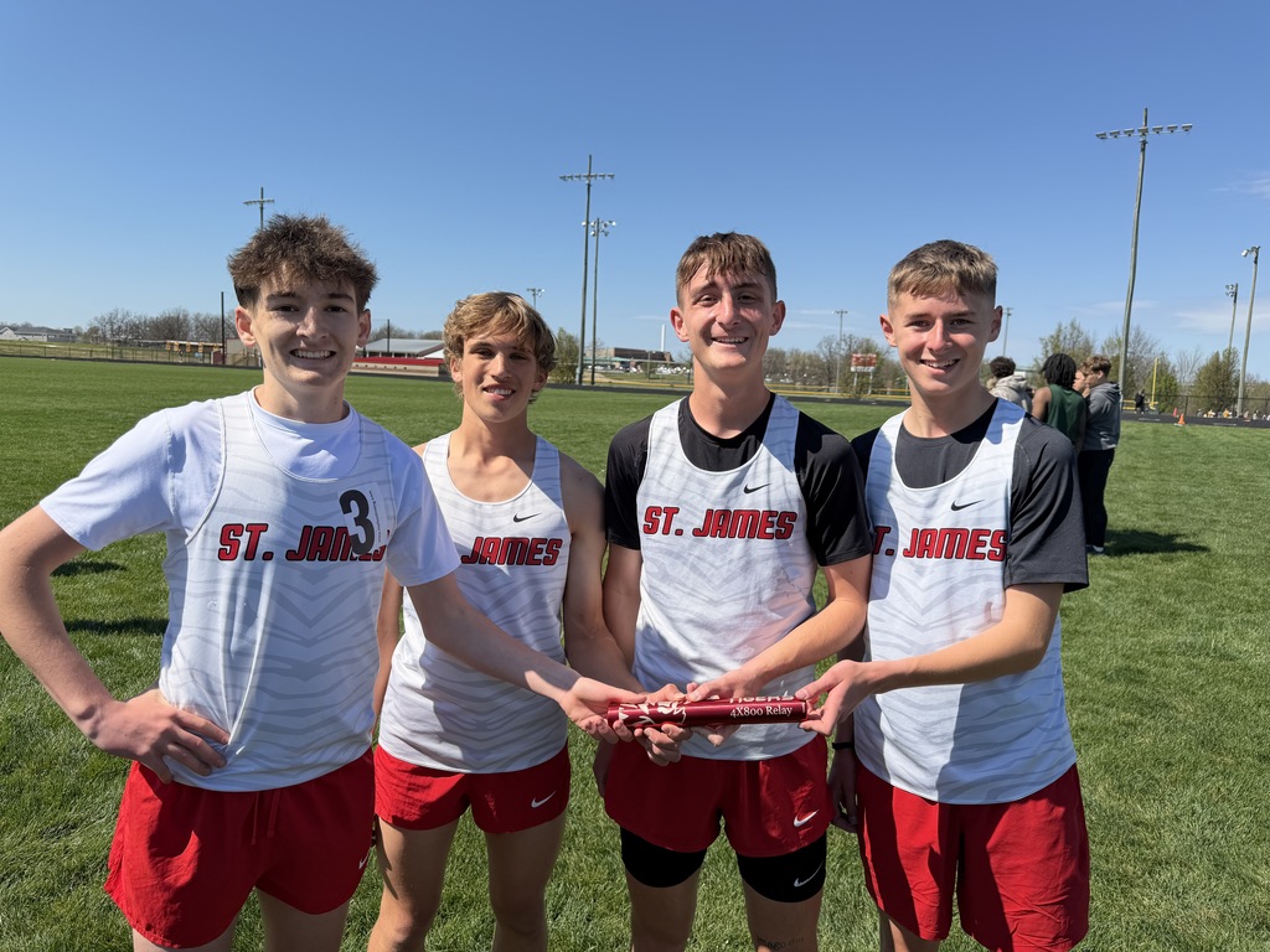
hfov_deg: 71.6
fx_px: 881
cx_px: 635
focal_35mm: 24
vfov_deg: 56.8
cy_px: 476
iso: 80
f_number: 1.78
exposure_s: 1/4975
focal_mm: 6.76
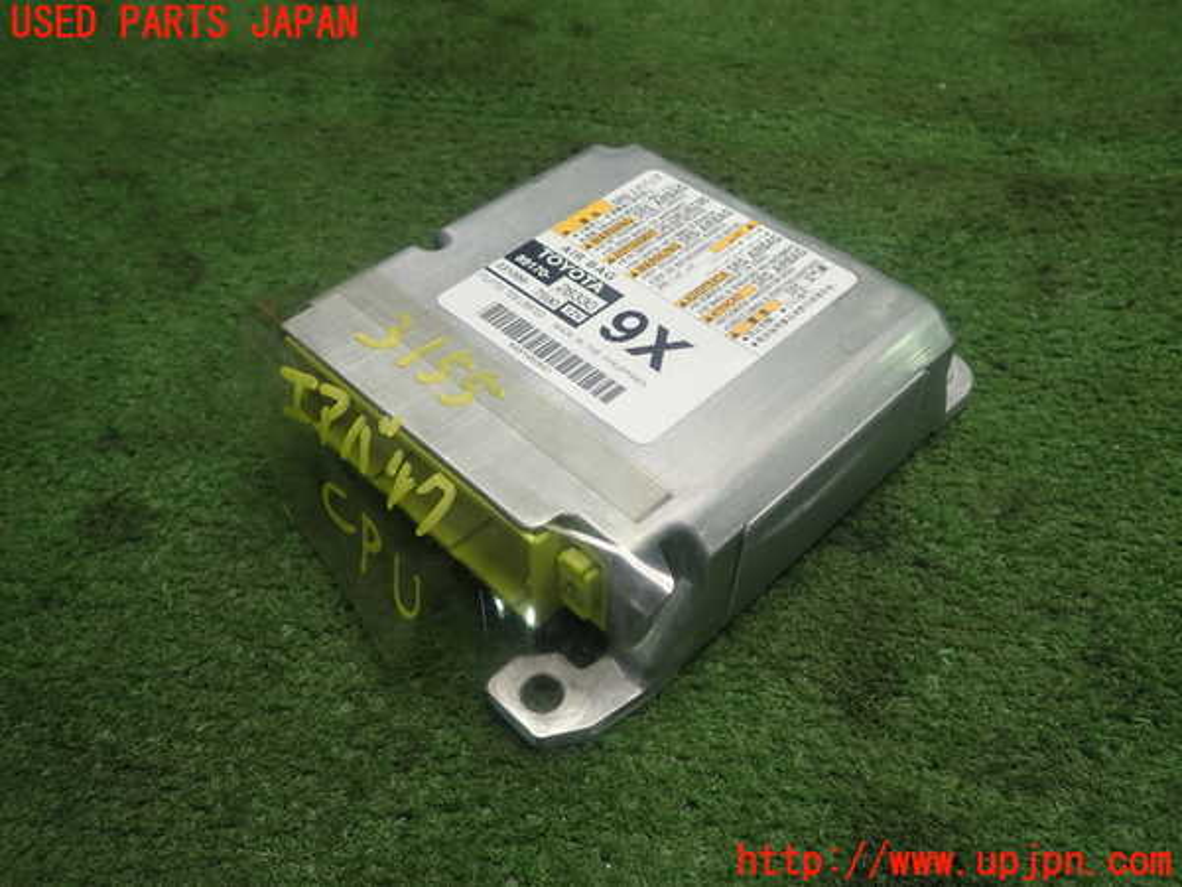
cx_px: 591
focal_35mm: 30
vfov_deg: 46.8
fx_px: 1024
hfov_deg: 60.0
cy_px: 444
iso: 160
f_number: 2.3
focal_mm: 5.4
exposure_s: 1/60
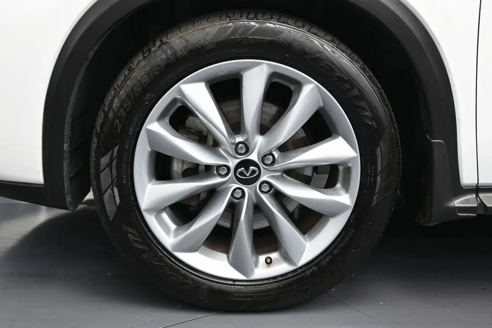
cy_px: 164
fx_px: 533
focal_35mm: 39
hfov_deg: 49.5
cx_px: 246
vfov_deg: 34.2
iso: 640
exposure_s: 1/125
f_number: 4.5
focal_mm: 26
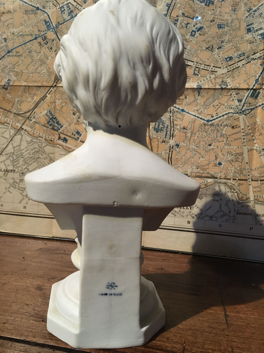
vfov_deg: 61.7
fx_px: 295
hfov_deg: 48.2
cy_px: 176
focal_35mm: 29
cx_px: 132
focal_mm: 4.15
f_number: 2.2
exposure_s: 1/25
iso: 250
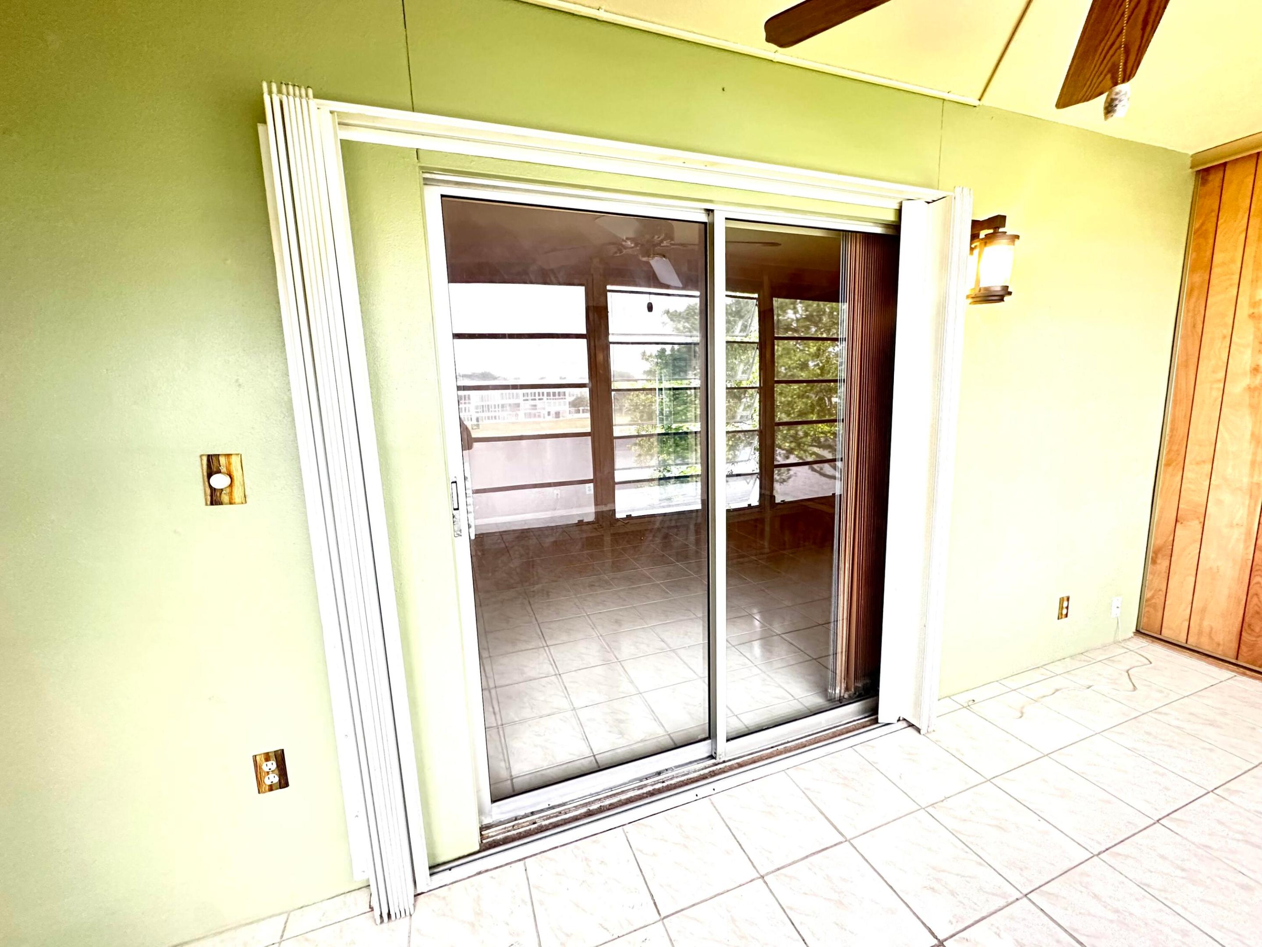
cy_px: 474
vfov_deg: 85.7
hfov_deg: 102.1
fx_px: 510
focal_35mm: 14
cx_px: 631
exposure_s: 1/60
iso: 400
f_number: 2.2
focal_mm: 2.22
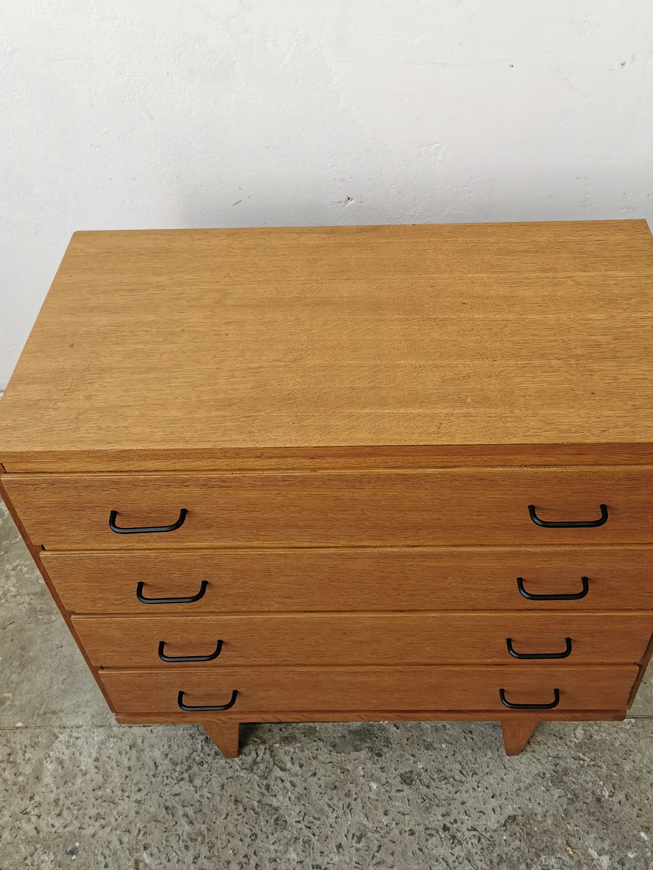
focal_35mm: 35
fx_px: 880
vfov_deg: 52.5
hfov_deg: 40.6
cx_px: 368
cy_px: 386
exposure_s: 1/160
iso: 50
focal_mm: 5.58
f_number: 1.8
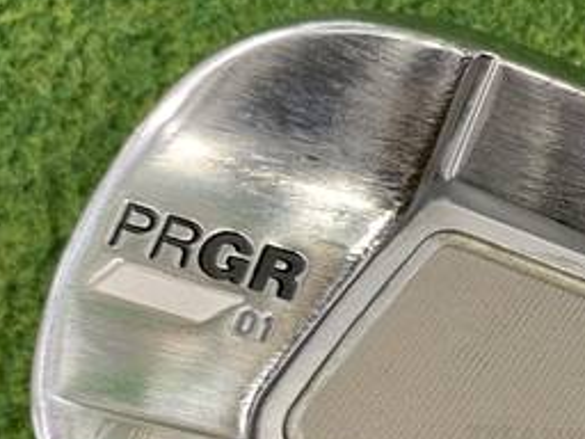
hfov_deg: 28.1
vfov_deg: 22.3
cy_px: 354
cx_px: 583
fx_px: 1098
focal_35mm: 65
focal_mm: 4.25
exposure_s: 1/60
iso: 160
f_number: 1.8
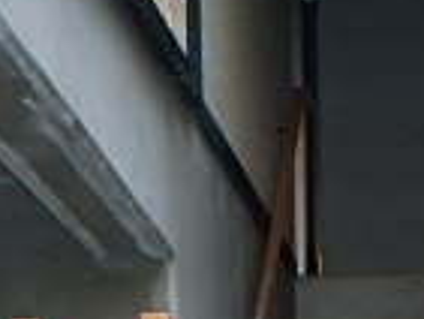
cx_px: 421
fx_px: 1165
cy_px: 653
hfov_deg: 20.0
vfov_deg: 13.3
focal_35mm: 95
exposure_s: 1/40
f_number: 3.5
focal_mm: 3.7
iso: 200
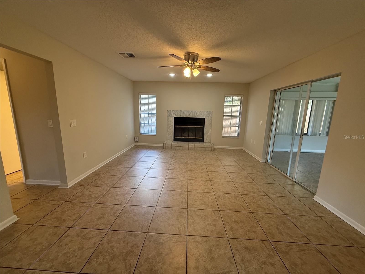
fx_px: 148
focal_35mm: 14
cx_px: 182
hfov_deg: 102.1
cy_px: 137
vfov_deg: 85.7
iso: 200
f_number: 2.2
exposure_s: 1/120
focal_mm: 2.22
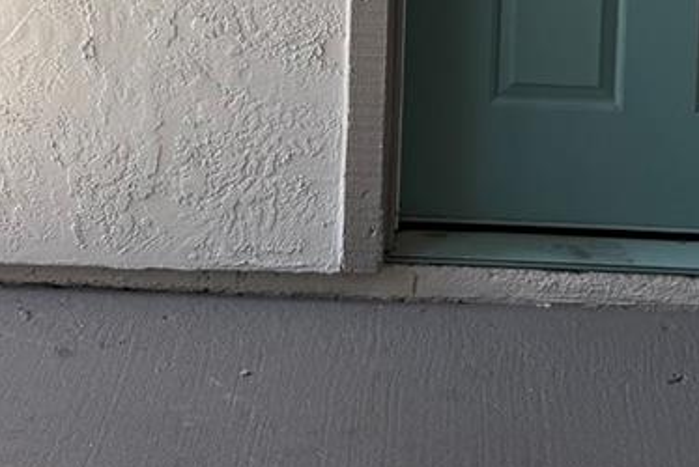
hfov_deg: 24.9
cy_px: -331
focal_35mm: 80
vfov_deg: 15.2
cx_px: 570
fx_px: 1554
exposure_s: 1/319
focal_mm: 6.76
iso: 80
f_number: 1.78
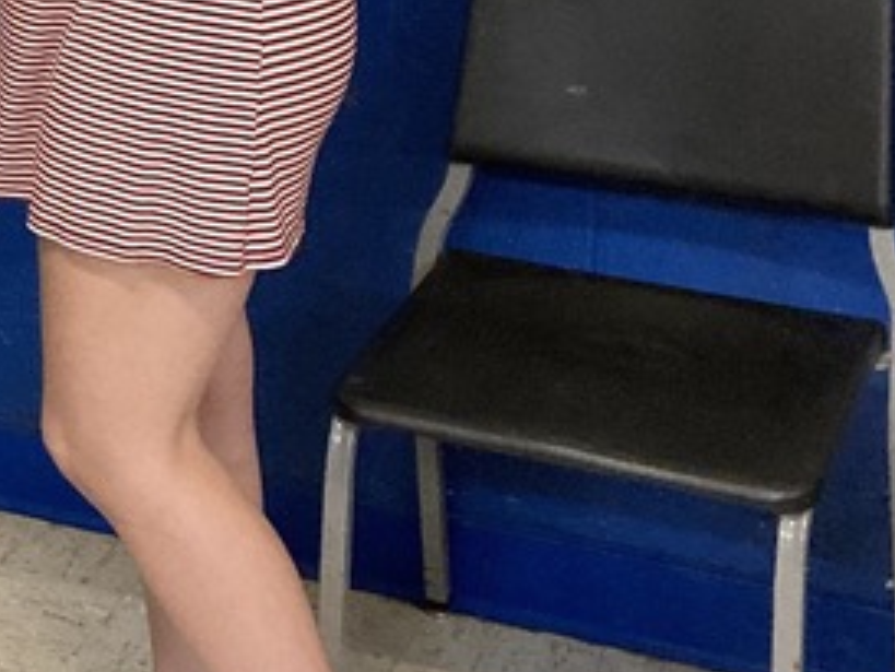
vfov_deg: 13.4
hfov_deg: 17.0
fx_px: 2716
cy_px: -282
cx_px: -443
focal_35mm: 105
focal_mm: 3.99
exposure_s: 1/60
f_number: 1.8
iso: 320
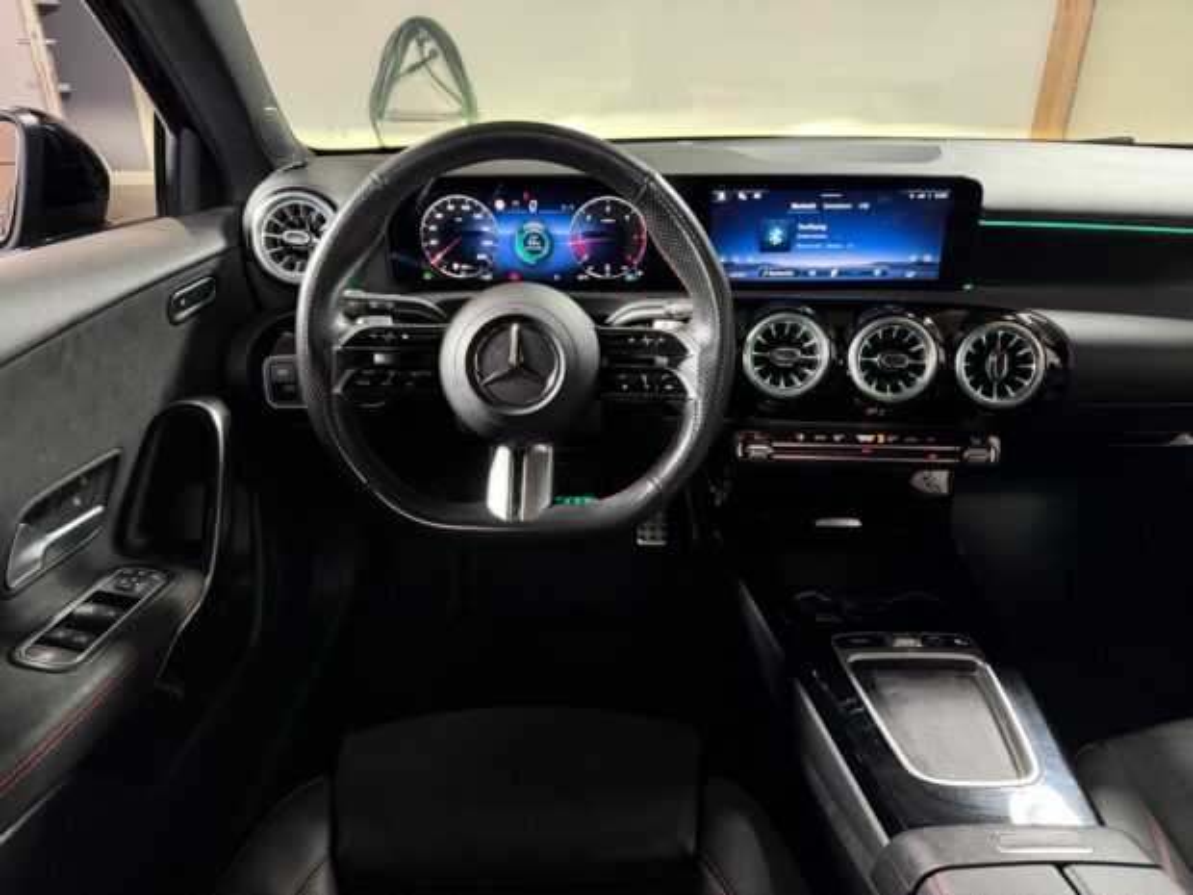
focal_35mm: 24
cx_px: 596
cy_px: 448
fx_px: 827
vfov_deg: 56.8
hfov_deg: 71.6
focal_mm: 6.76
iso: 1000
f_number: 1.78
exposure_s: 1/33
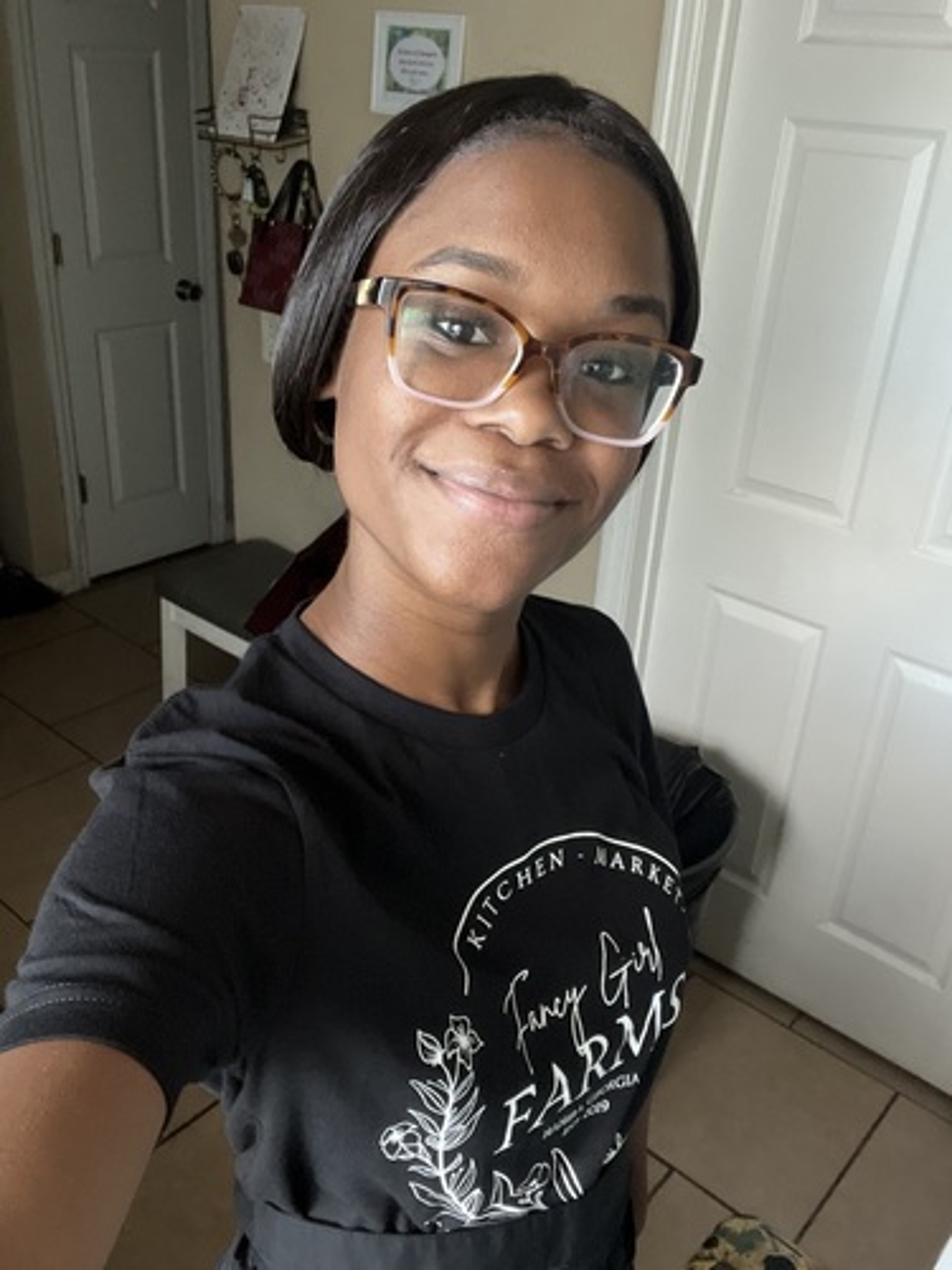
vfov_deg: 60.0
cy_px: 635
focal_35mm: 30
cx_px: 476
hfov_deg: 46.8
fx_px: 1100
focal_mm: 2.71
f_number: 2.2
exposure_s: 1/34
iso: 400
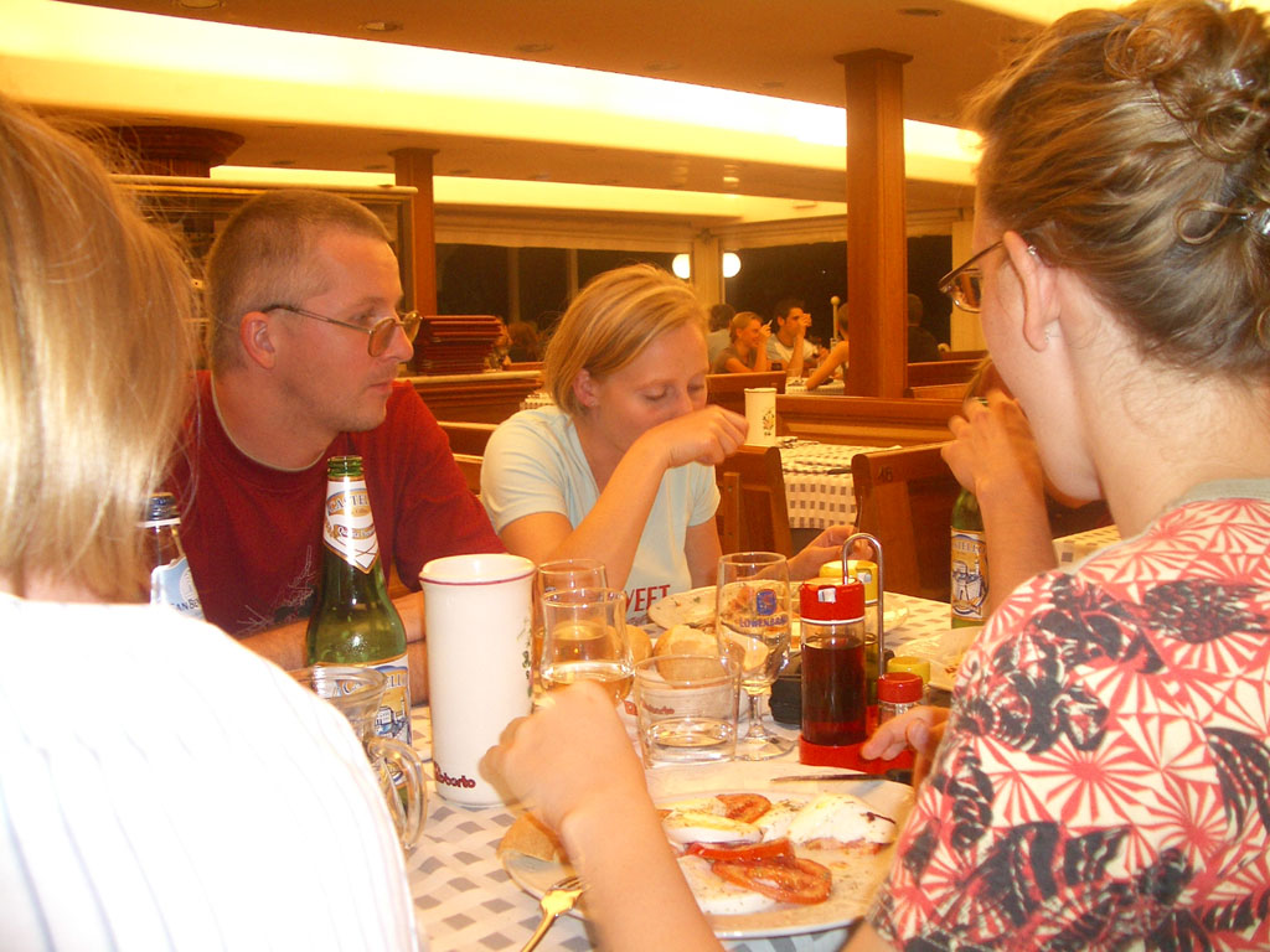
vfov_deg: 40.7
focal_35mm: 35
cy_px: 476
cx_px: 635
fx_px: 1284
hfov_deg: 52.6
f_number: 2.6
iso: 100
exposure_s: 1/30
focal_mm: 5.8
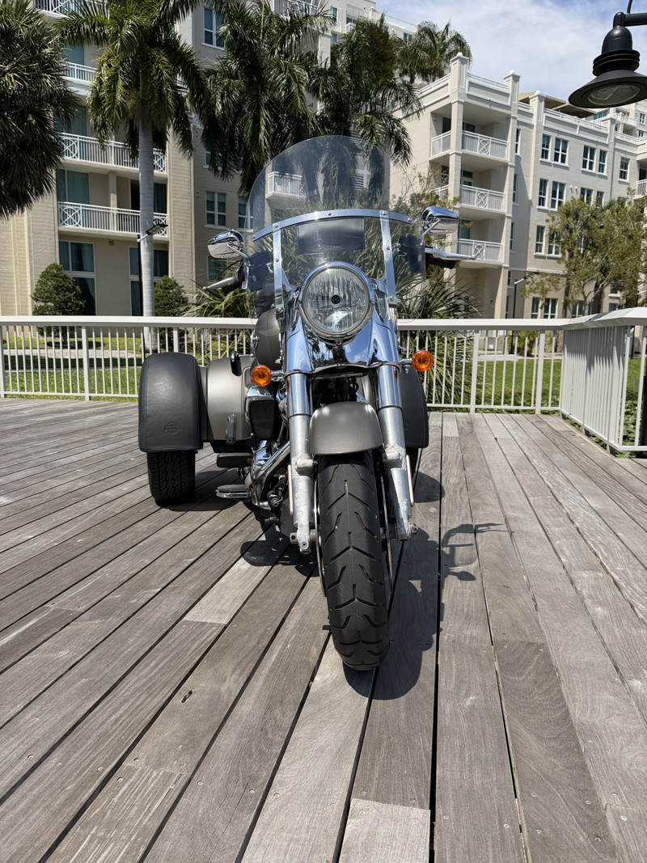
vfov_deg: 71.6
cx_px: 324
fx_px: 598
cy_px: 432
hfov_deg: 56.8
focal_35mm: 24
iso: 80
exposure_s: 1/5319
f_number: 1.78
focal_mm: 6.76
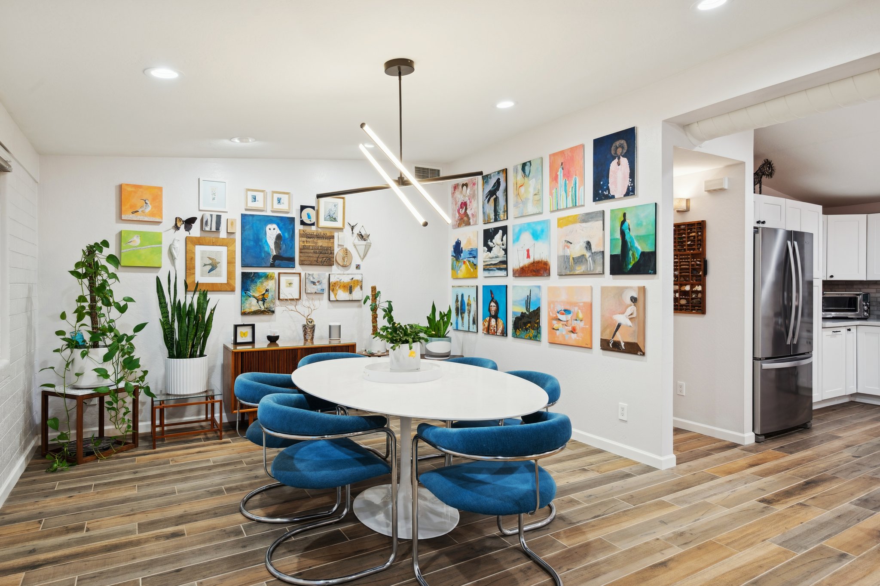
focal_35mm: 20
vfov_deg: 60.6
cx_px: 440
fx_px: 501
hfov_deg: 82.6
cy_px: 293
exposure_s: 1/8
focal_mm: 20.5
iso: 320
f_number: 8
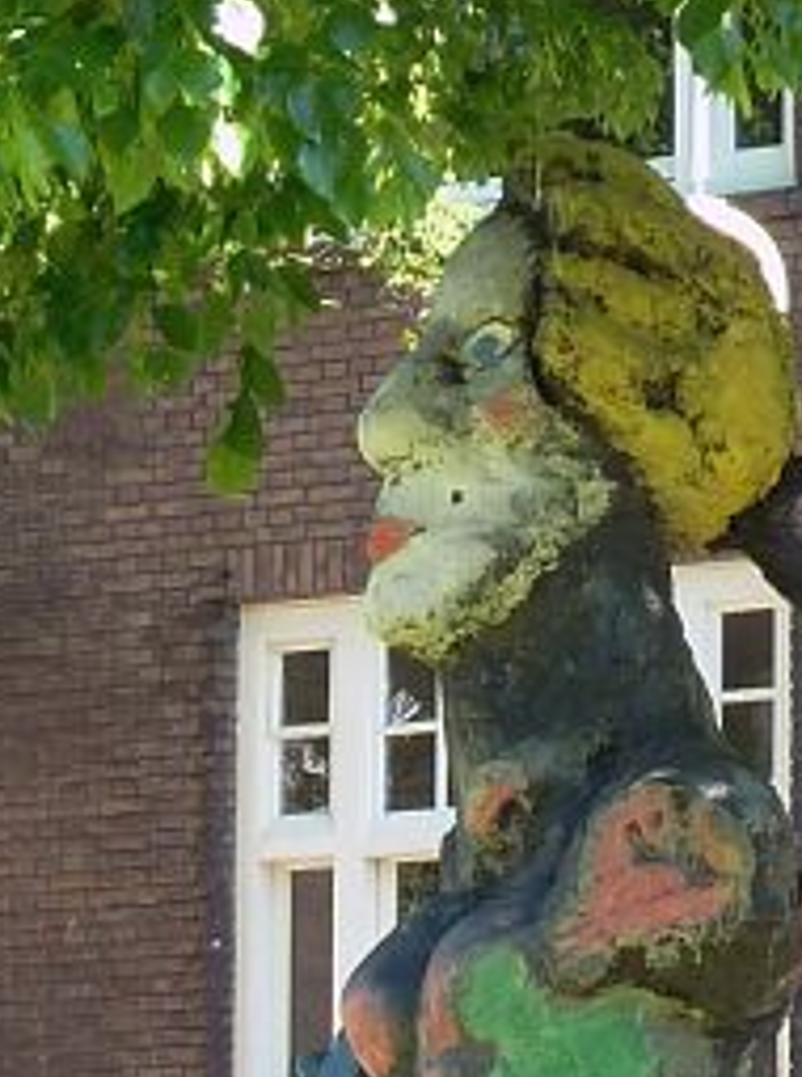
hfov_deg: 4.7
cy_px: 1056
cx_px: 165
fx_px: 9710
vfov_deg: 6.3
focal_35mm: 313
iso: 80
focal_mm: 12.8
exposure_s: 1/50
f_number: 4.2
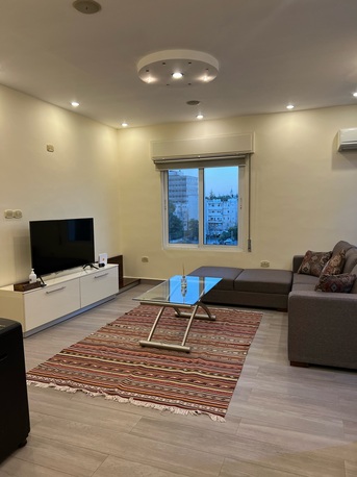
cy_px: 238
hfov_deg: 53.0
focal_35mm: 26
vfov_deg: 67.3
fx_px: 358
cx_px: 178
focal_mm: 5.7
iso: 125
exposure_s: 1/100
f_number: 1.5
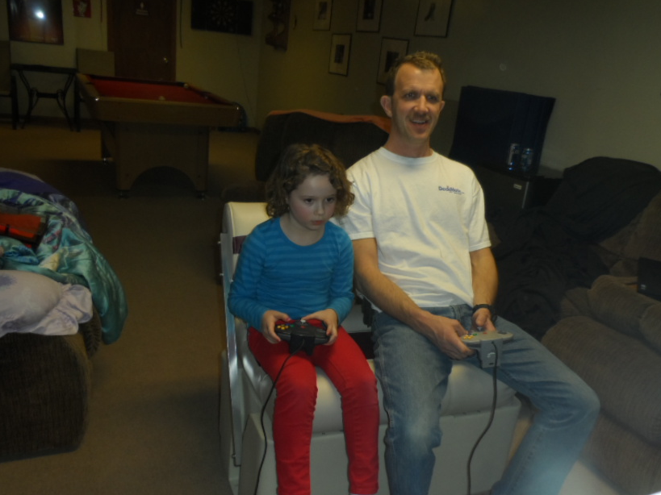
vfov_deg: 46.7
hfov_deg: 59.9
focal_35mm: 30
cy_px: 282
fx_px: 573
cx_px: 354
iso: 100
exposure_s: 1/30
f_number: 3.2
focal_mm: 4
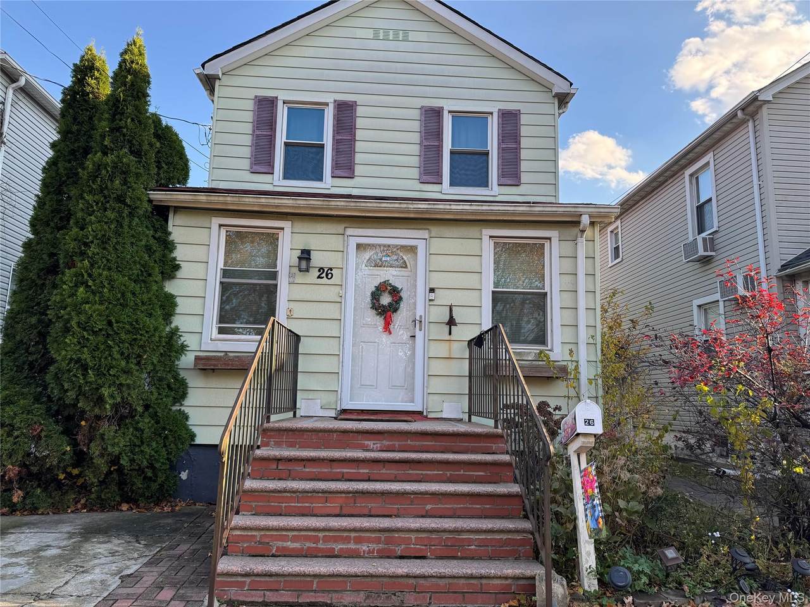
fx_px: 562
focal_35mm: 24
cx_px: 405
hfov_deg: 71.6
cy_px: 304
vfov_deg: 56.8
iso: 80
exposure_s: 1/588
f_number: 1.78
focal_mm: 6.76
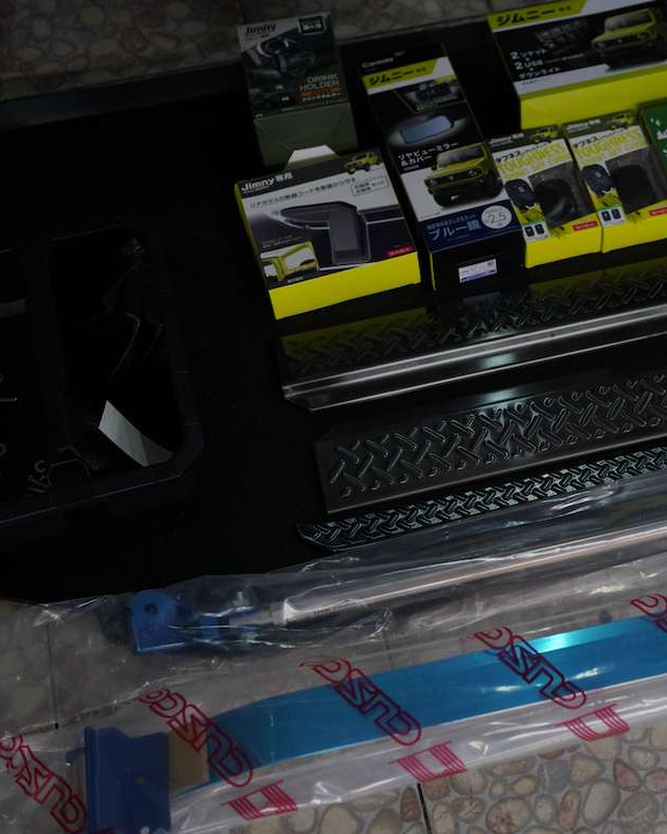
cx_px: 591
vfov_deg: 32.0
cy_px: 412
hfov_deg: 25.1
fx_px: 1456
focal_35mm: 59
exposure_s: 1/2000
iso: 1600
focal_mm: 35
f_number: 2
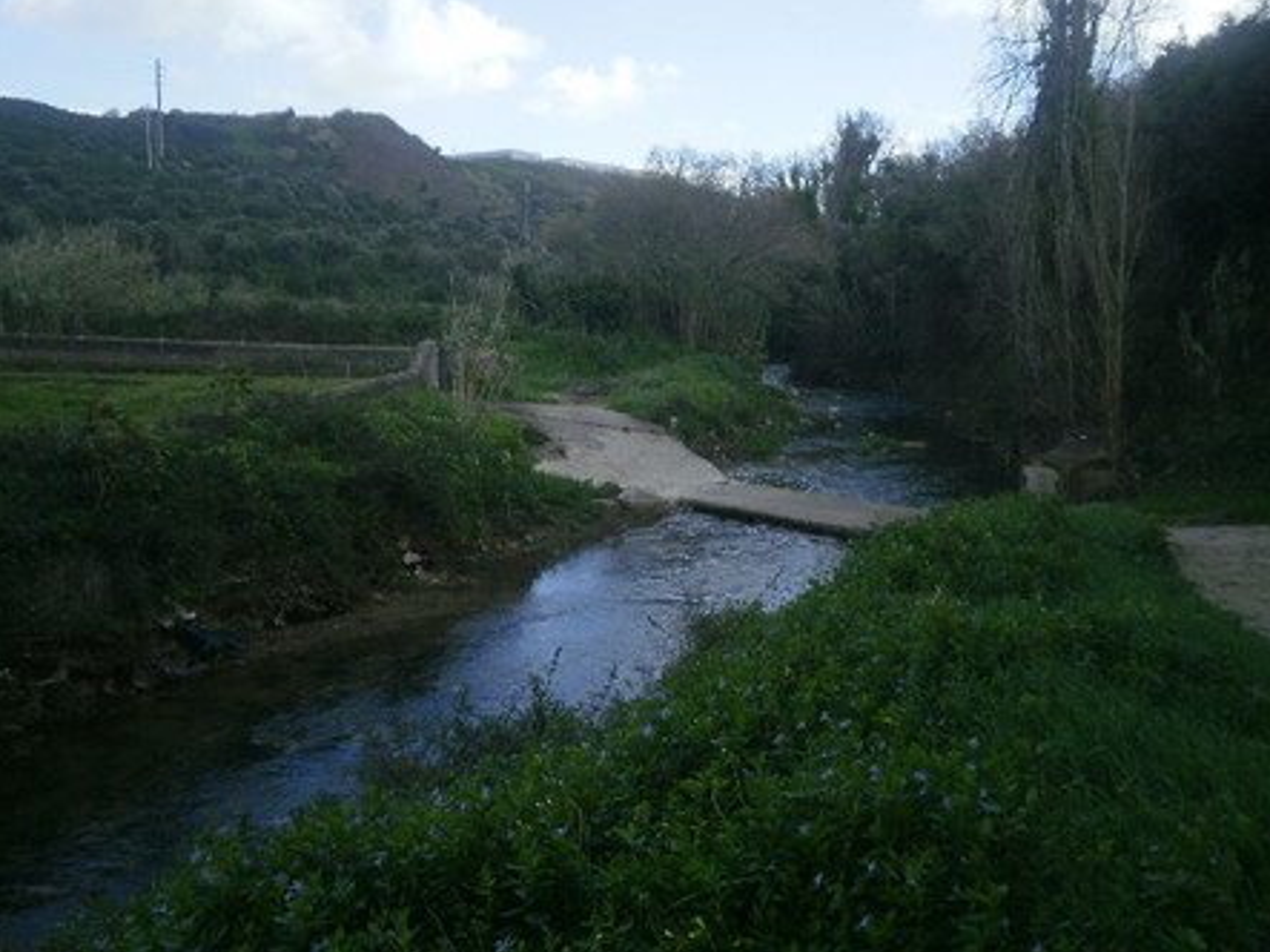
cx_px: 659
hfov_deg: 52.6
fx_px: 1284
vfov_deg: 40.6
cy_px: 526
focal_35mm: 35
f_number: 2.9
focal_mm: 5.45
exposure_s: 1/640
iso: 100
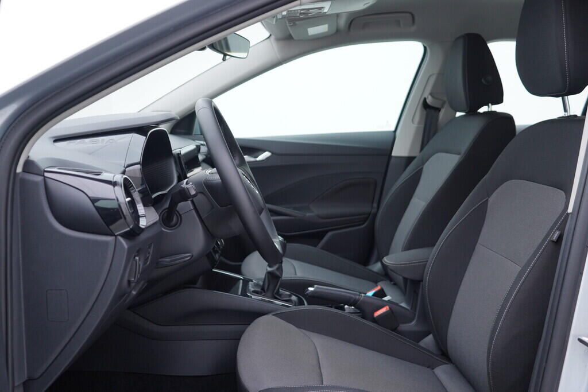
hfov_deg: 53.1
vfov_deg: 36.9
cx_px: 294
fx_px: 588
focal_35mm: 36
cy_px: 196
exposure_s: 1/50
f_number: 3.2
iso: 125
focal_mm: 24
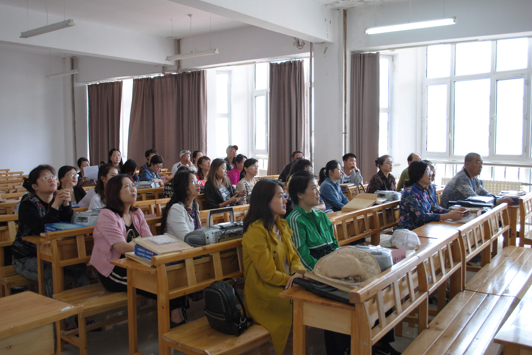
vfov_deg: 38.9
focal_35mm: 34
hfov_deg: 55.8
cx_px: 259
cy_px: 177
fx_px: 502
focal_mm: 22
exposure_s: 1/80
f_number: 4
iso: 400
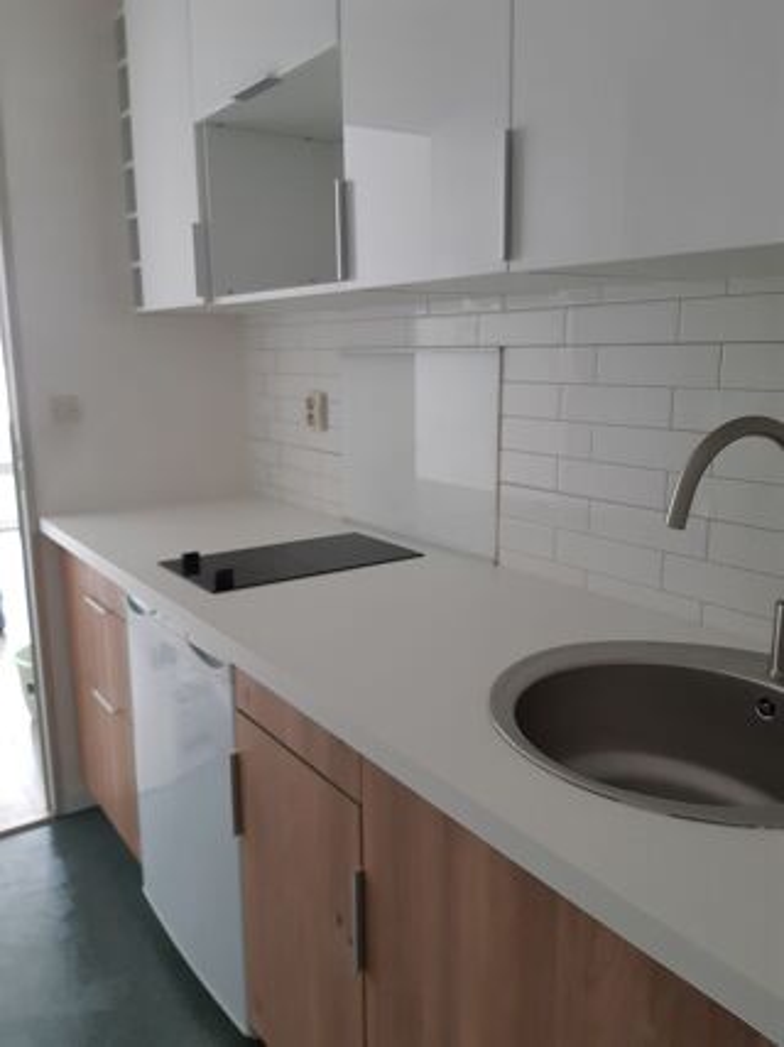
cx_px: 392
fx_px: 786
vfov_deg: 67.3
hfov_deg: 53.0
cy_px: 524
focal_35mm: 26
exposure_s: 1/33
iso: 200
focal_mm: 3.92
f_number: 1.7
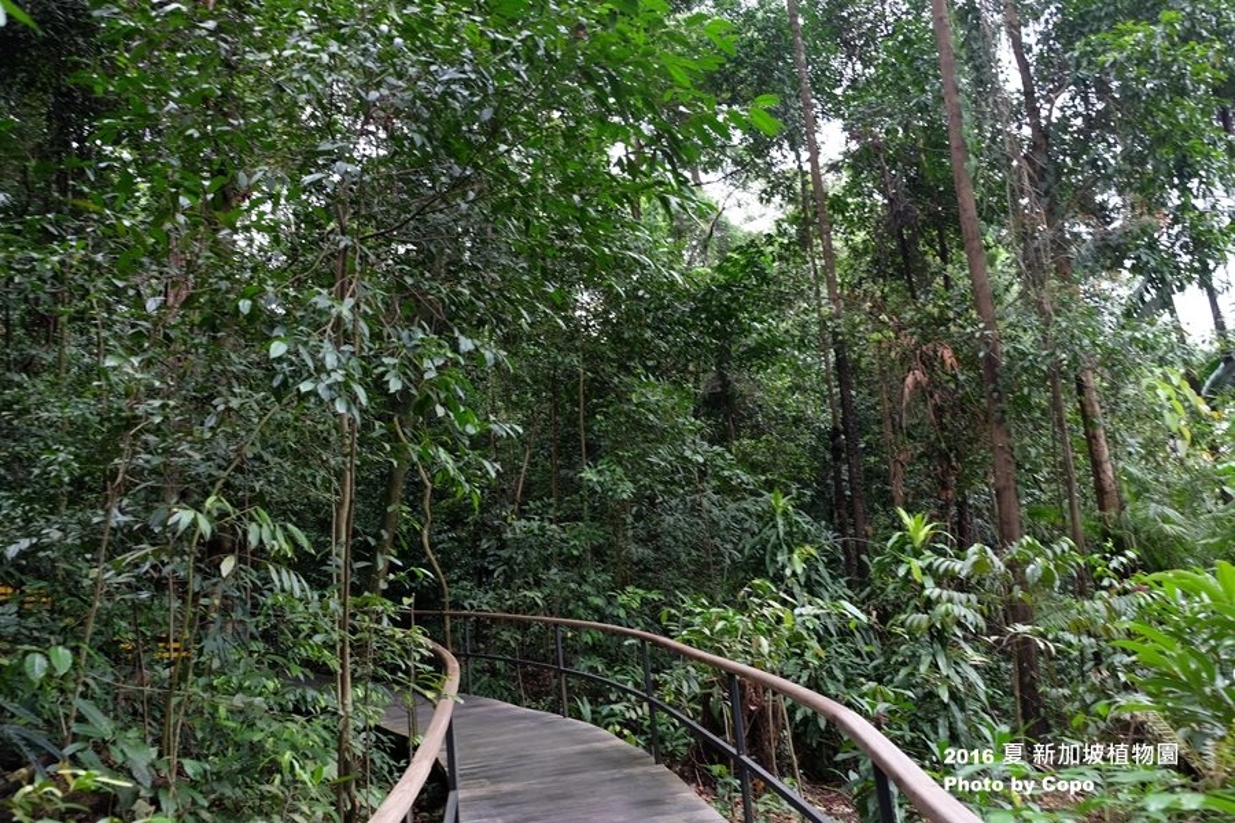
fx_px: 926
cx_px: 618
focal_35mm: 27
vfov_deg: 47.9
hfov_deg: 67.4
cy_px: 412
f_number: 3.2
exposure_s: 1/100
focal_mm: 18
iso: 320
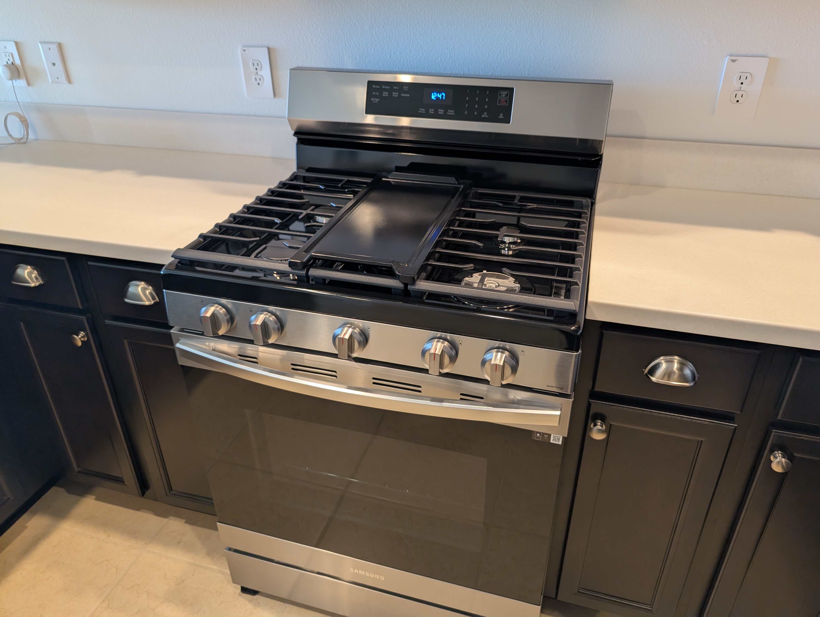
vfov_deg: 56.9
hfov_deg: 71.5
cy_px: 308
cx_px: 410
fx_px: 569
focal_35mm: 24
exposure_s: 1/120
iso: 563
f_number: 1.68
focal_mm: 6.9
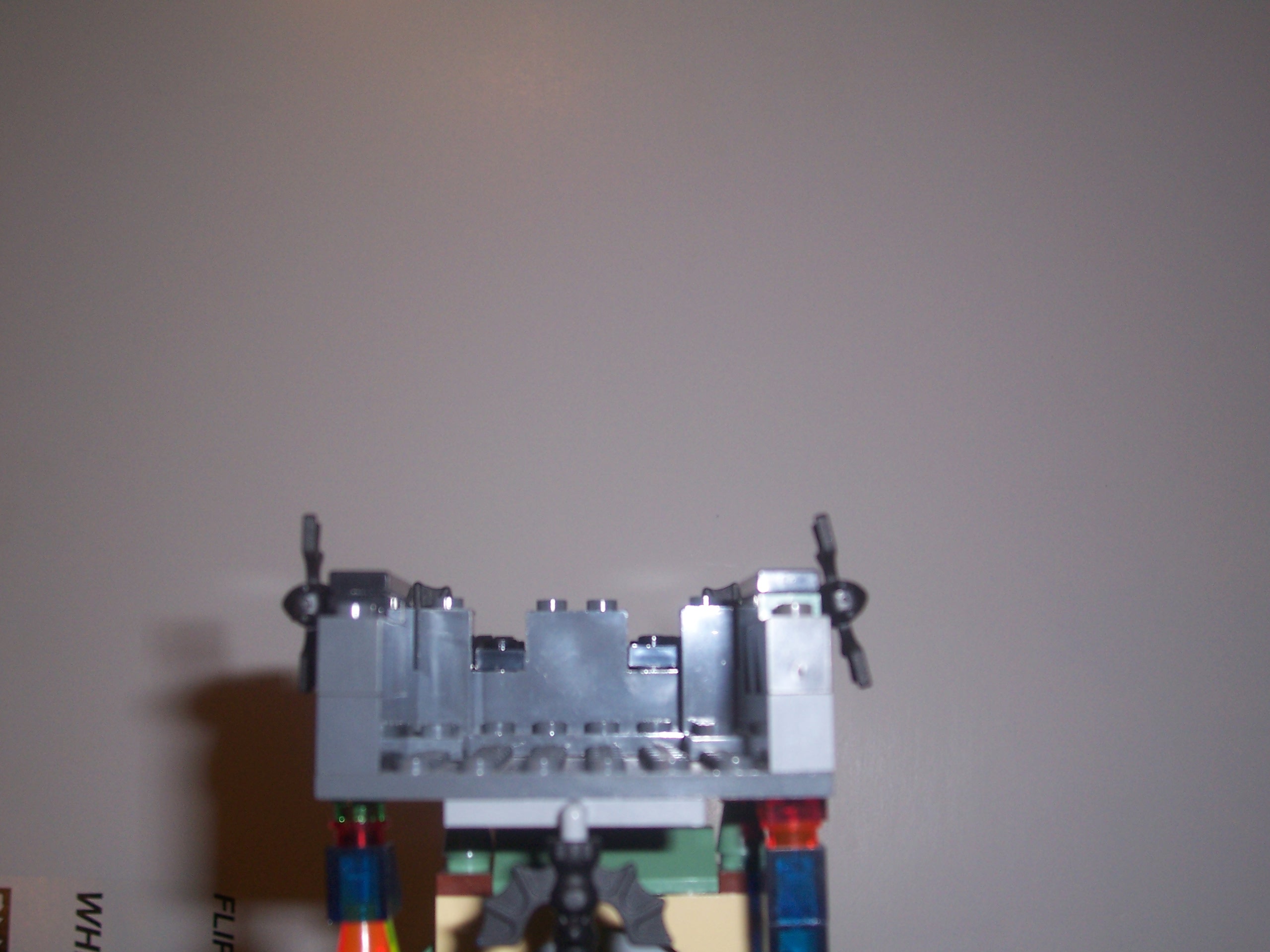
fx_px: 1541
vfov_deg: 34.3
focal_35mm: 42
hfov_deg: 44.8
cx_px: 635
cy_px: 476
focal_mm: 7
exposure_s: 1/60
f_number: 3
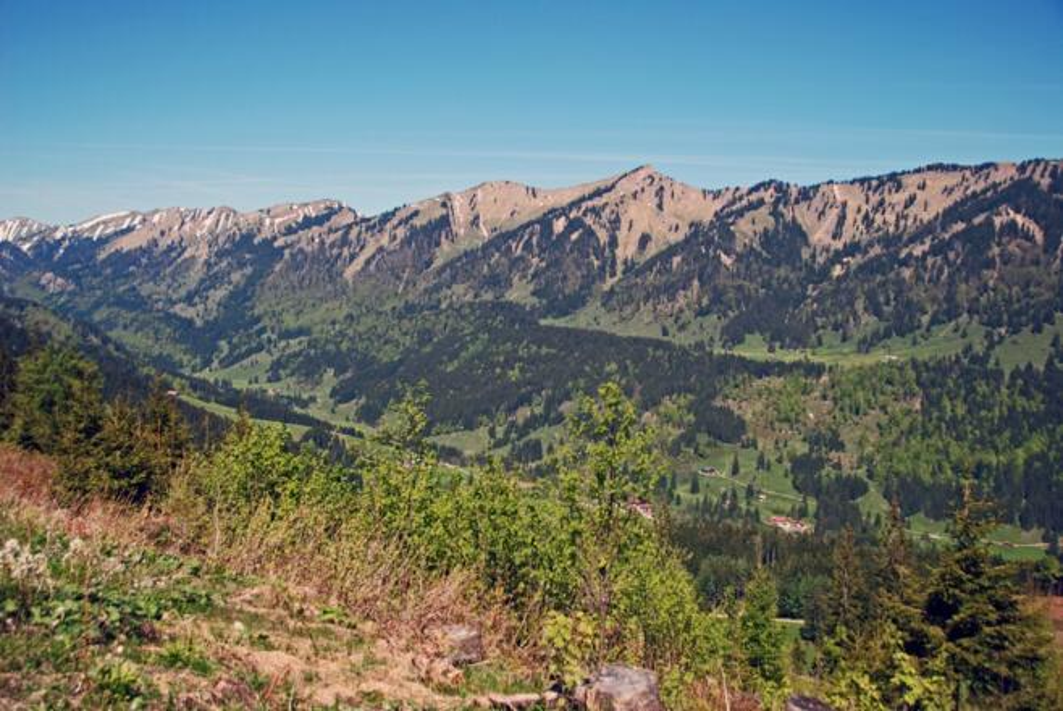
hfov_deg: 53.1
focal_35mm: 36
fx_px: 1064
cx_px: 532
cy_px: 356
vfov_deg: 36.9
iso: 125
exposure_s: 1/1000
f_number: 3.8
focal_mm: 24
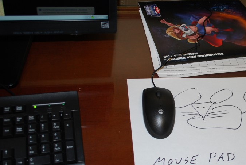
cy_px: 99
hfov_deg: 37.5
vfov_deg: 26.5
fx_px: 349
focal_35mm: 51
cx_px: 194
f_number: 3.8
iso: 200
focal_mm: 20
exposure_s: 1/60
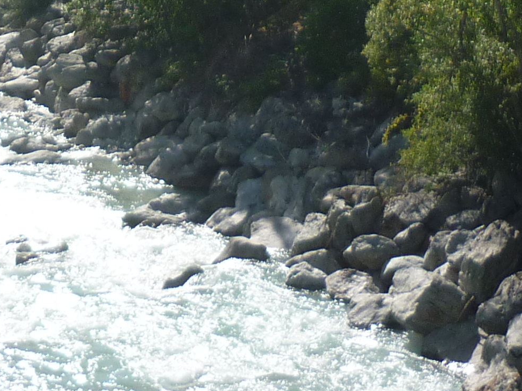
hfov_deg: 16.1
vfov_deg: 11.3
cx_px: 187
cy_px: -310
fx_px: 1840
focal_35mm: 122
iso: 80
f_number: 8
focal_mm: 5.5
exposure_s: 1/125
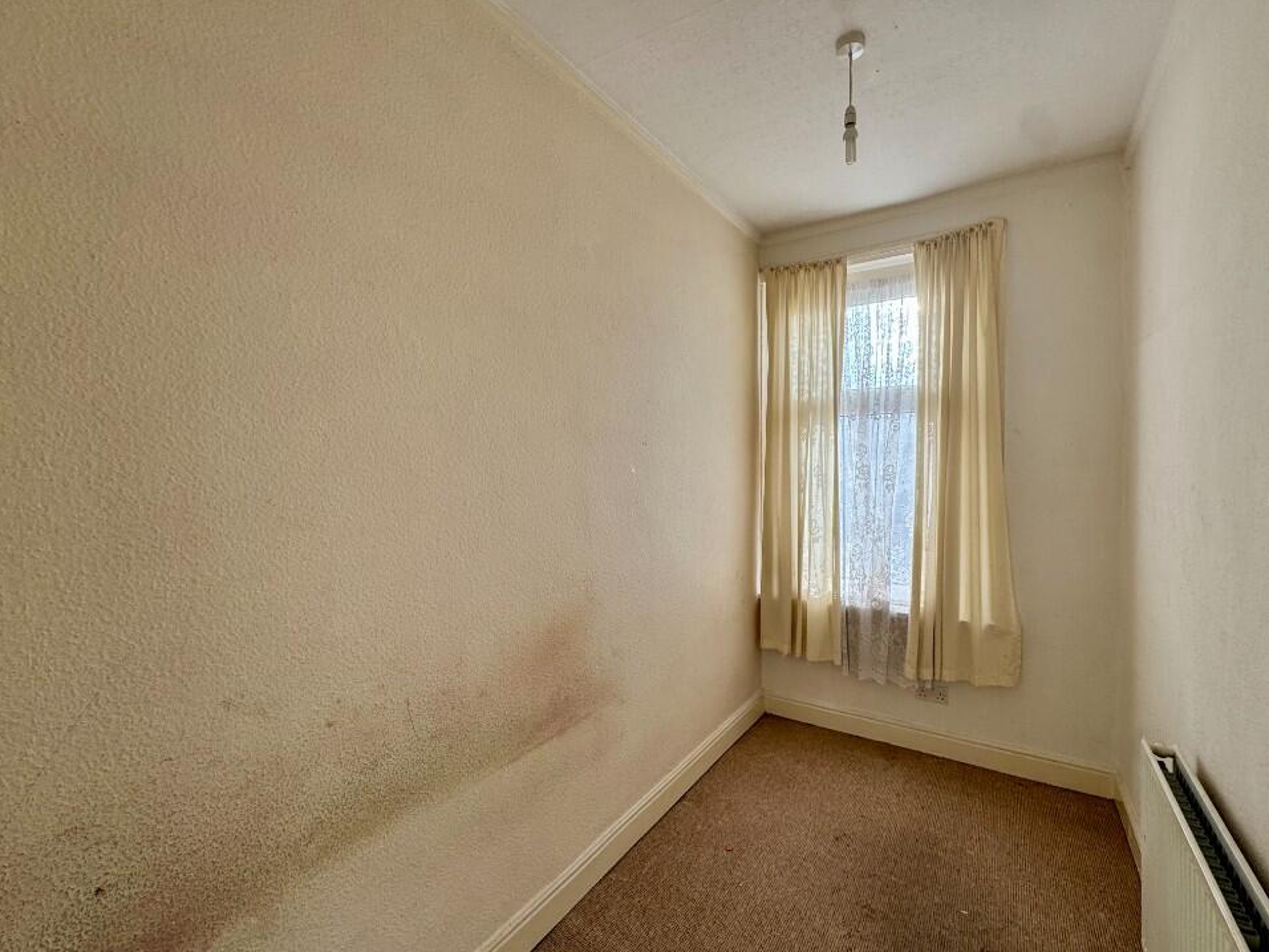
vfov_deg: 81.7
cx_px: 660
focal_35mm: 15
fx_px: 550
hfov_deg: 98.1
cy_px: 485
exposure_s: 1/318
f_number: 2.2
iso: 40
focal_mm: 2.22
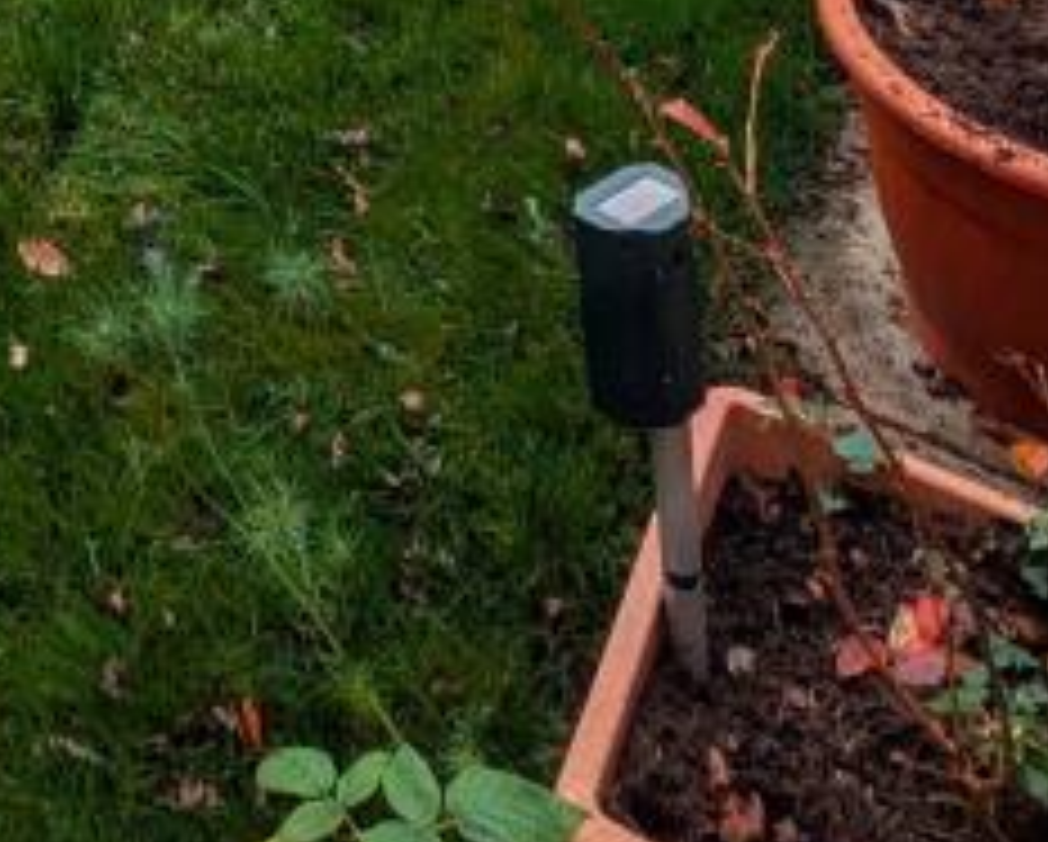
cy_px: -696
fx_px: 1863
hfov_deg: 29.9
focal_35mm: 60
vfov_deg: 19.0
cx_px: 81
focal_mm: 1.83
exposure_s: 1/238
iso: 48
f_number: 2.2
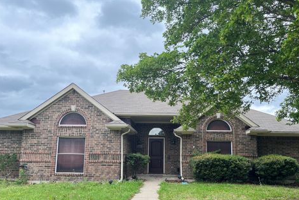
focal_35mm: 29
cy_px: 120
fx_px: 241
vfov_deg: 44.8
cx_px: 158
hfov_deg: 63.6
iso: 50
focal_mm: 5.1
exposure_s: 1/577
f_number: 1.6
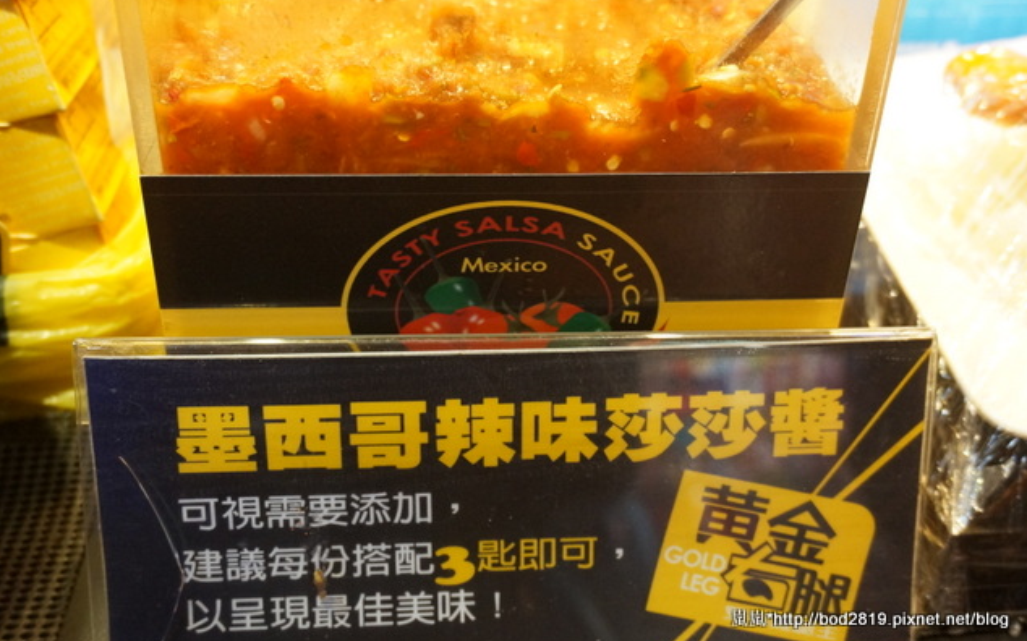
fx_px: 1078
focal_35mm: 39
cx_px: 517
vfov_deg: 33.1
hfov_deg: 51.0
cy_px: 307
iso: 2000
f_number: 4.5
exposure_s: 1/60
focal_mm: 25
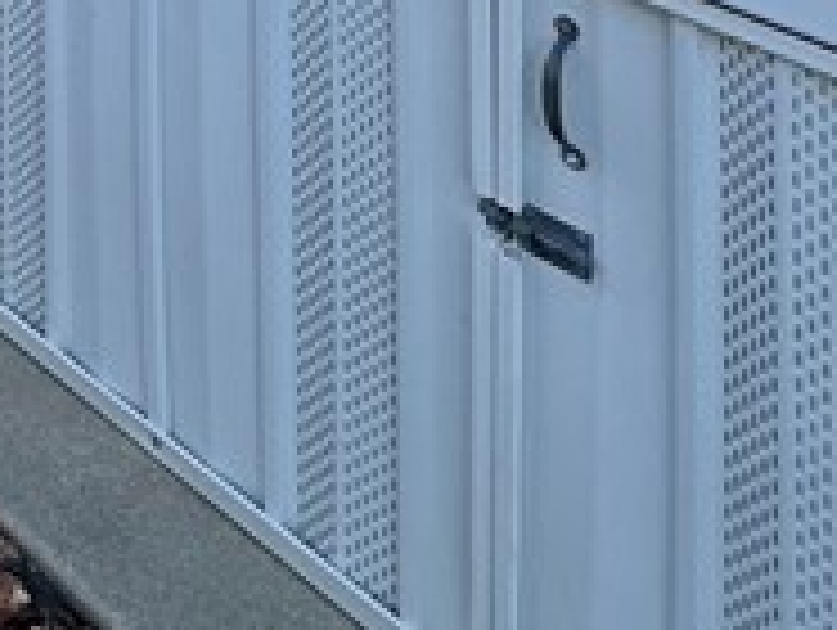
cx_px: -819
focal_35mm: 77
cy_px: -882
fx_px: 1864
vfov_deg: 13.7
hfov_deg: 17.9
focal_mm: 2.22
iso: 40
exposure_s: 1/836
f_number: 2.2
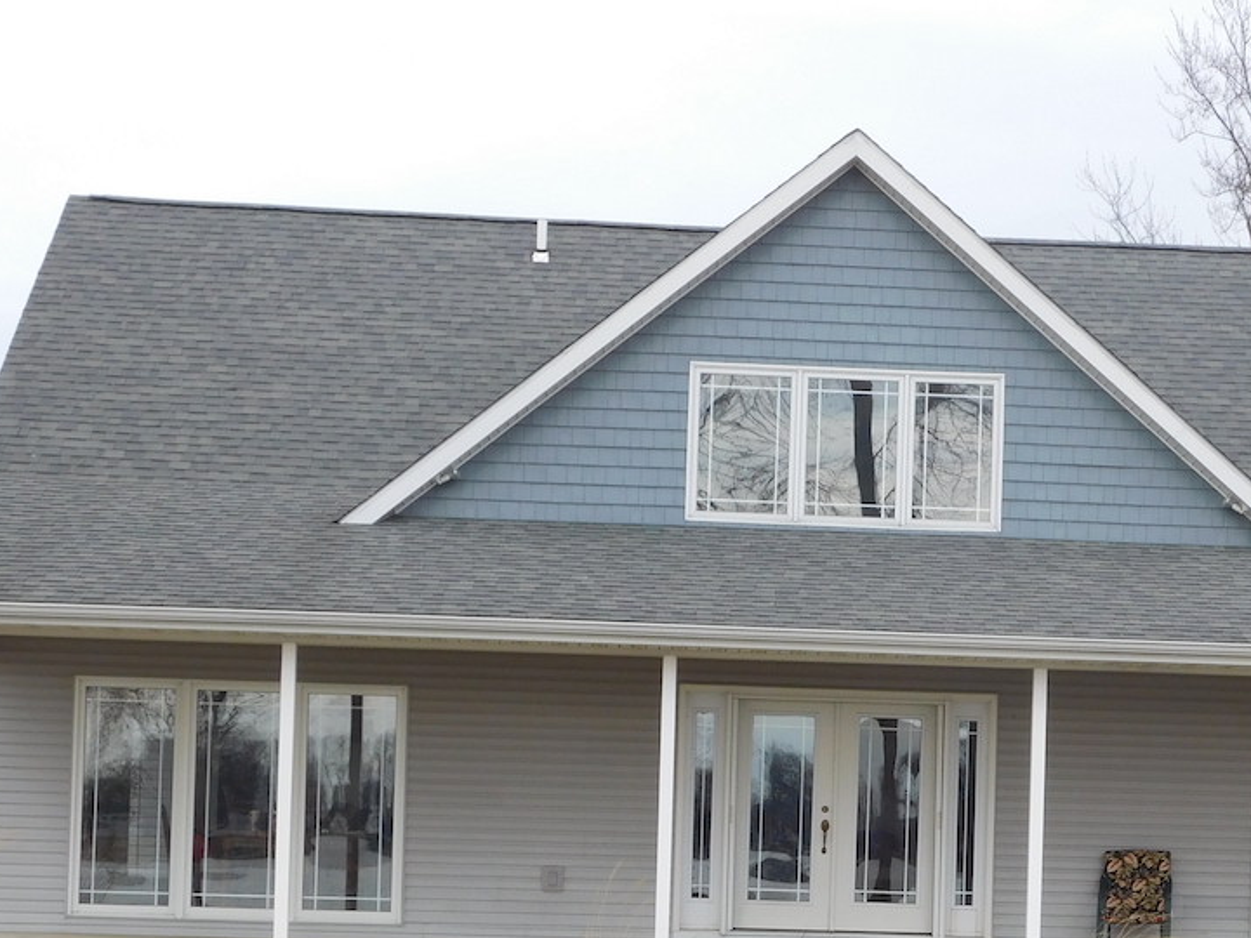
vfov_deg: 18.2
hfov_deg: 24.3
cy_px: 830
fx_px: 2891
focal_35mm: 80
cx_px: 850
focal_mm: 8
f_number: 3.7
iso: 125
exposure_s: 1/500
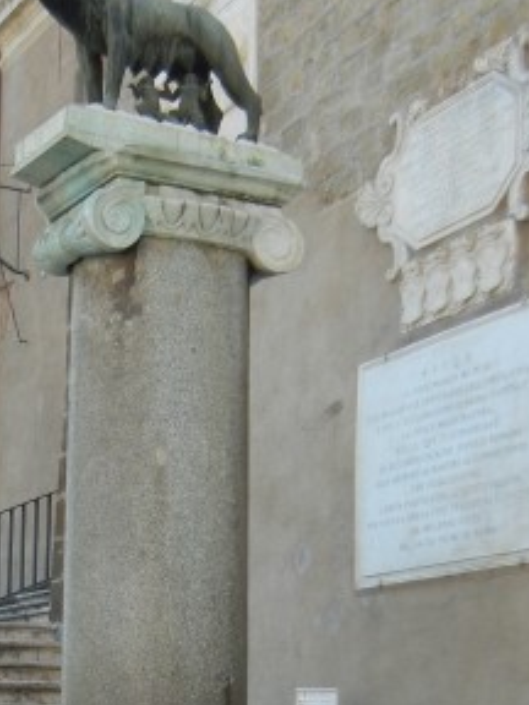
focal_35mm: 80
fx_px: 1630
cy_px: 602
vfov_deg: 23.9
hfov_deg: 18.4
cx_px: 184
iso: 160
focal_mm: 5.4
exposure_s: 1/288
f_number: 3.5
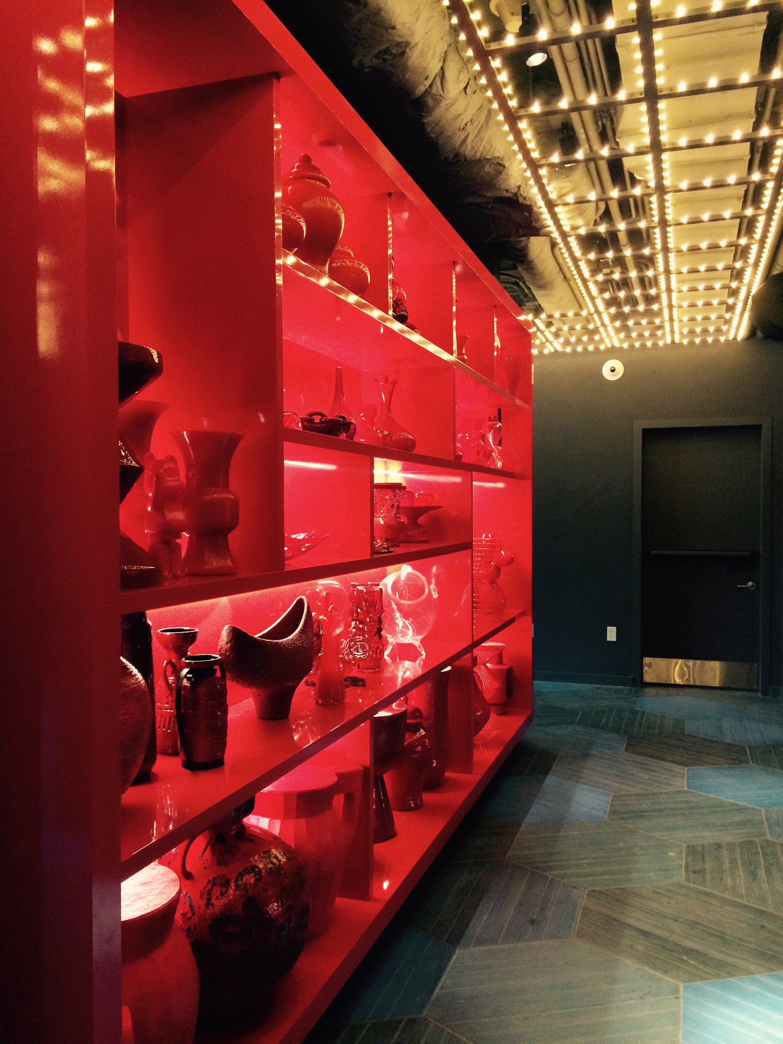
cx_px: 392
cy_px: 522
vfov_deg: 61.7
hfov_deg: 48.2
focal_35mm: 29
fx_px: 875
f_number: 2.2
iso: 250
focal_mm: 4.15
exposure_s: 1/30
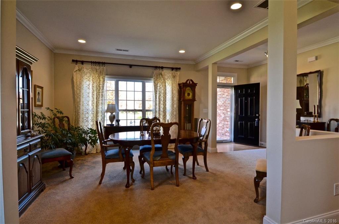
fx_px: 183
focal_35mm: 20
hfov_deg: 85.6
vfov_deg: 62.9
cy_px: 112
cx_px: 170
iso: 200
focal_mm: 13
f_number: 8
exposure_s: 1/20
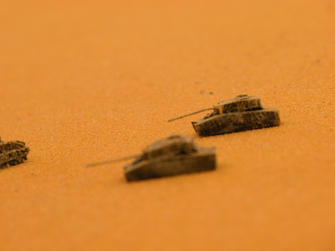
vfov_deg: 6.8
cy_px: 126
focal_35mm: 220
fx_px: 2129
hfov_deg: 9.0
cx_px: 168
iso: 100
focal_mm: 56.7
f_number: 7.3
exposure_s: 1/33.4
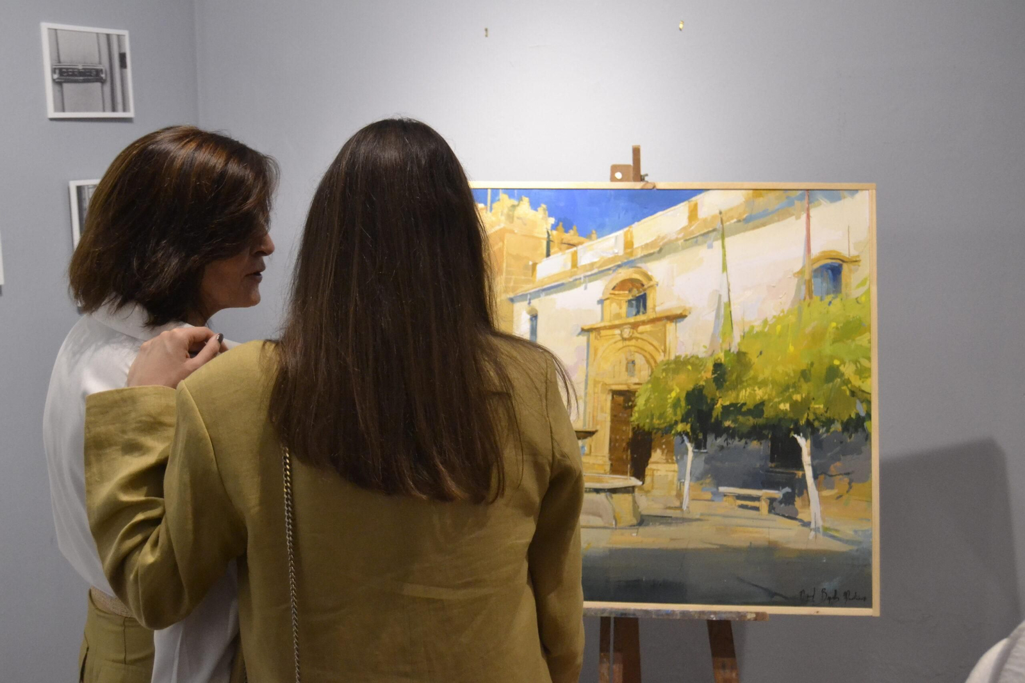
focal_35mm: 39
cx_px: 512
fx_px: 1110
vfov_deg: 34.2
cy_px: 342
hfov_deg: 49.5
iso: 2800
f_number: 4
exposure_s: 1/60
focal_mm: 26
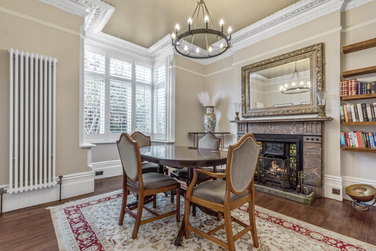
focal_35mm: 15
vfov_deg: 77.3
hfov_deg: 100.4
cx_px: 188
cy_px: 126
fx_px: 157
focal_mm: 10
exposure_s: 1/20
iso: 400
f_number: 7.1
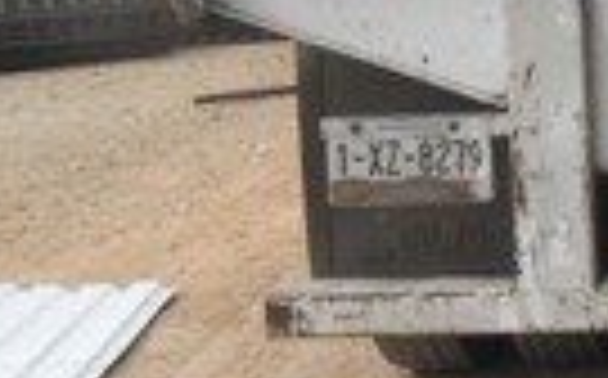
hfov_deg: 19.9
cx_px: 815
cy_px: -81
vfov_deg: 13.3
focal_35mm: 95
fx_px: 1572
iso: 80
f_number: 3.5
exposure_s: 1/331
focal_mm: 4.9
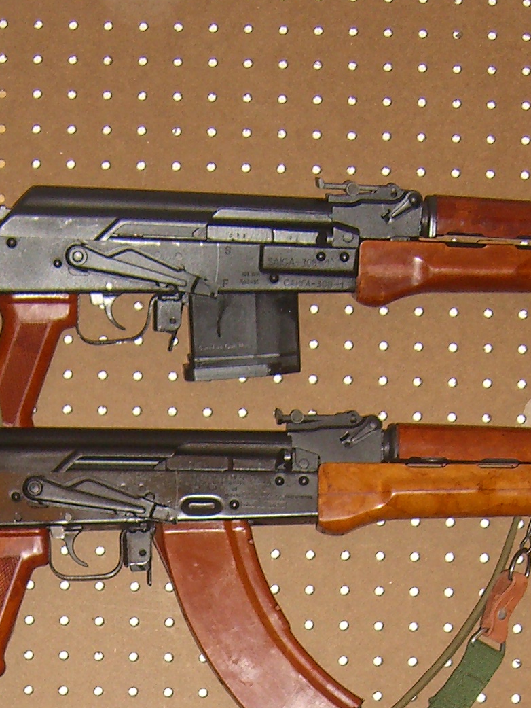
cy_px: 807
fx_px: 2290
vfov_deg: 16.9
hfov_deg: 13.2
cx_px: 147
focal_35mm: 112
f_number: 2.8
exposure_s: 1/60
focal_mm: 7.9
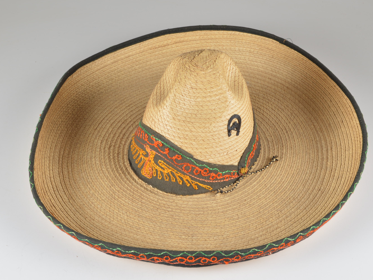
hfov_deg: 21.9
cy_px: 140
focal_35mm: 90
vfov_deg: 16.5
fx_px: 965
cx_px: 198
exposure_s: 1/125
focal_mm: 55
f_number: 11
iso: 100
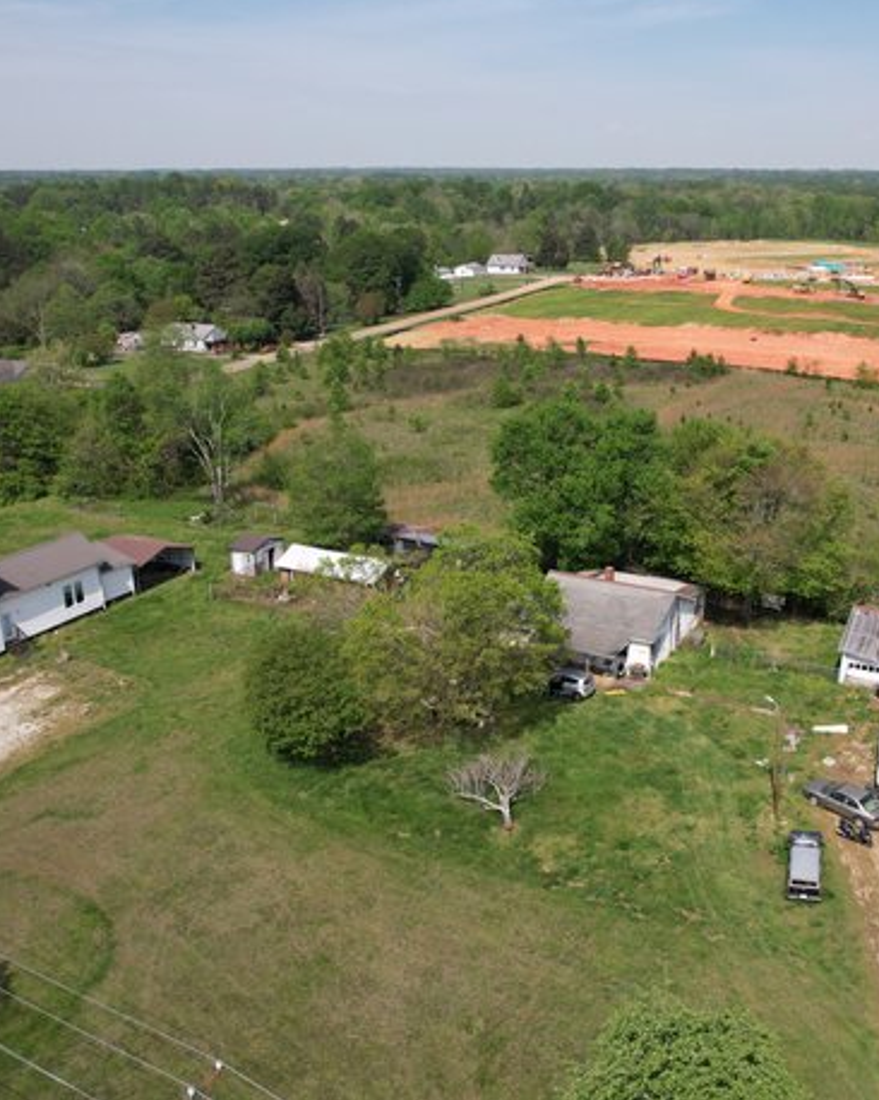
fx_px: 1041
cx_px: 564
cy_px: 534
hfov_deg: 45.3
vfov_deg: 55.7
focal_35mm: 32
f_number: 2.8
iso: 100
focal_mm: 8.38
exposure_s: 1/2000
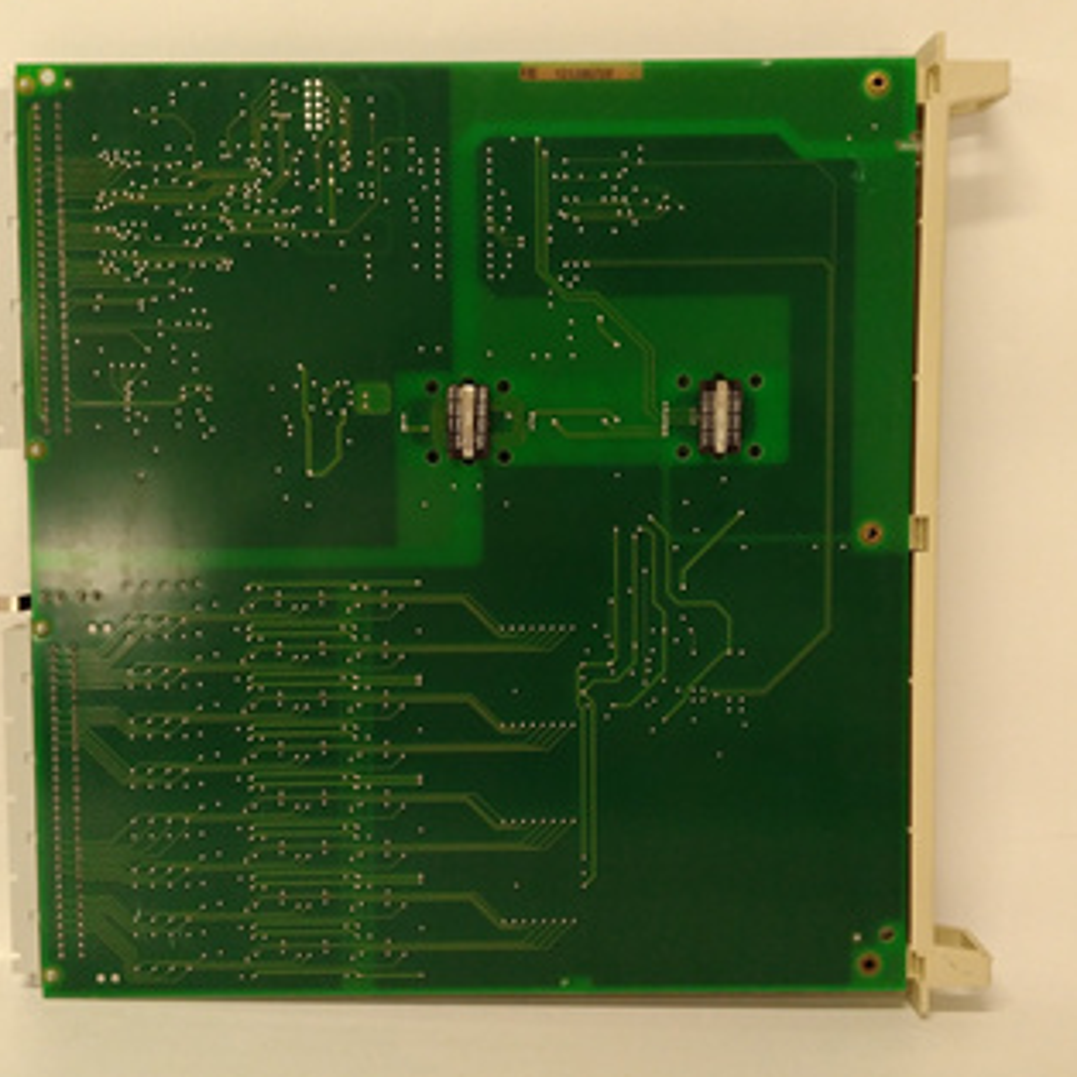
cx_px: 521
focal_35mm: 38
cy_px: 509
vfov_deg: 43.8
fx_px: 1338
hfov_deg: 43.9
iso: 199
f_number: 2
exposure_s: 1/33
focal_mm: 3.79
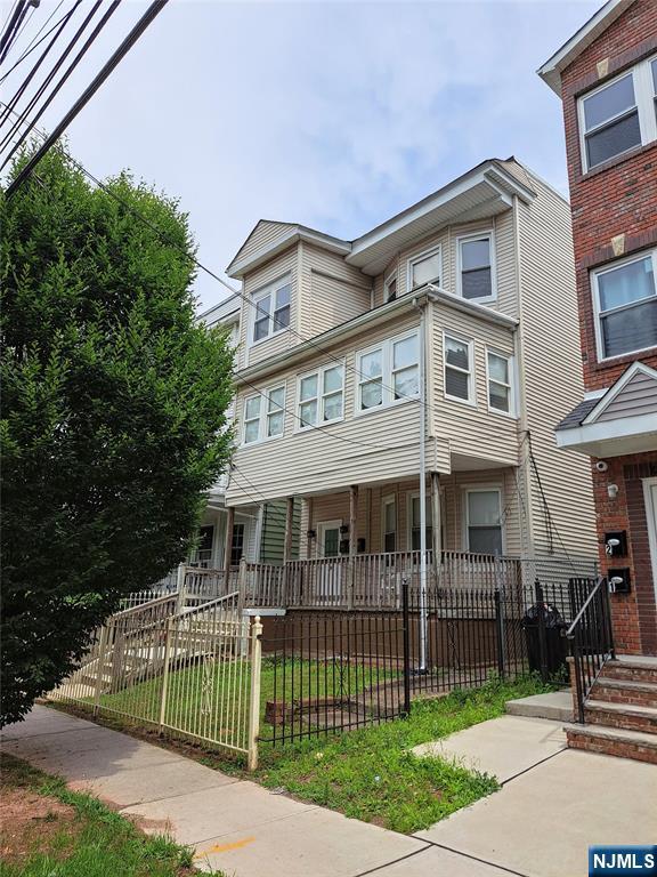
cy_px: 438
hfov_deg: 56.8
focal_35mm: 24
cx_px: 328
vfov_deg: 71.6
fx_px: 607
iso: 50
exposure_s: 1/2331
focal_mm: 5.23
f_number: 1.8
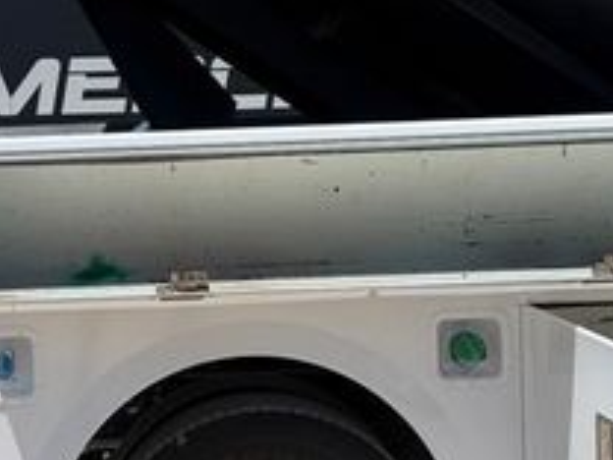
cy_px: 186
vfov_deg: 19.9
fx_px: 1310
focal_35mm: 74
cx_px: 177
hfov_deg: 26.1
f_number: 1.78
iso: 80
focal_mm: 6.76
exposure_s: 1/6173
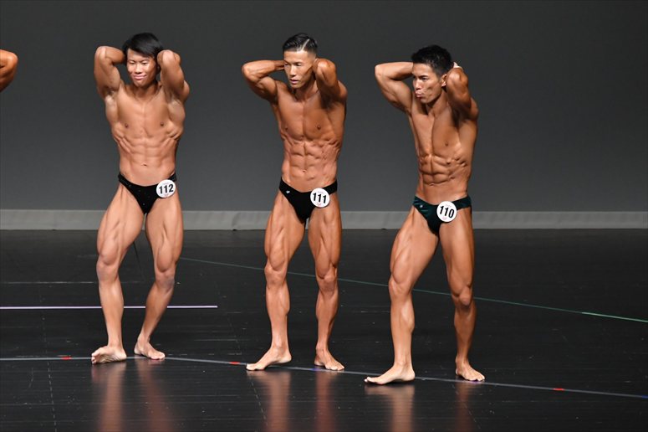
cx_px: 324
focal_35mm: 300
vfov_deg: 4.6
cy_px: 216
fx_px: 5397
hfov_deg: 6.9
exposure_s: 1/400
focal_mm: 200
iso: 4000
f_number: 5.6
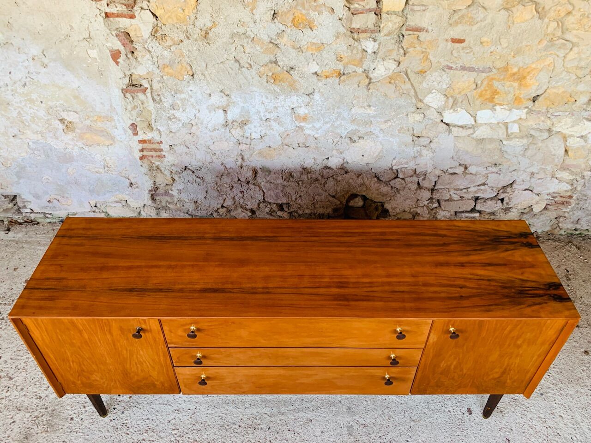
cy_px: 222
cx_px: 296
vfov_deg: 53.1
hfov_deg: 67.3
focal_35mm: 26
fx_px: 444
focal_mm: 4.25
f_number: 1.8
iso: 100
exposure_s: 1/60
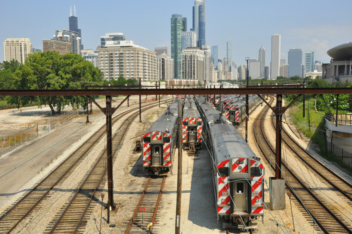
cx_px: 176
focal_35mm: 42
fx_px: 410
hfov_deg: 46.5
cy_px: 117
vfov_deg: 31.8
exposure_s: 1/1250
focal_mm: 28
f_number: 18
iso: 1600
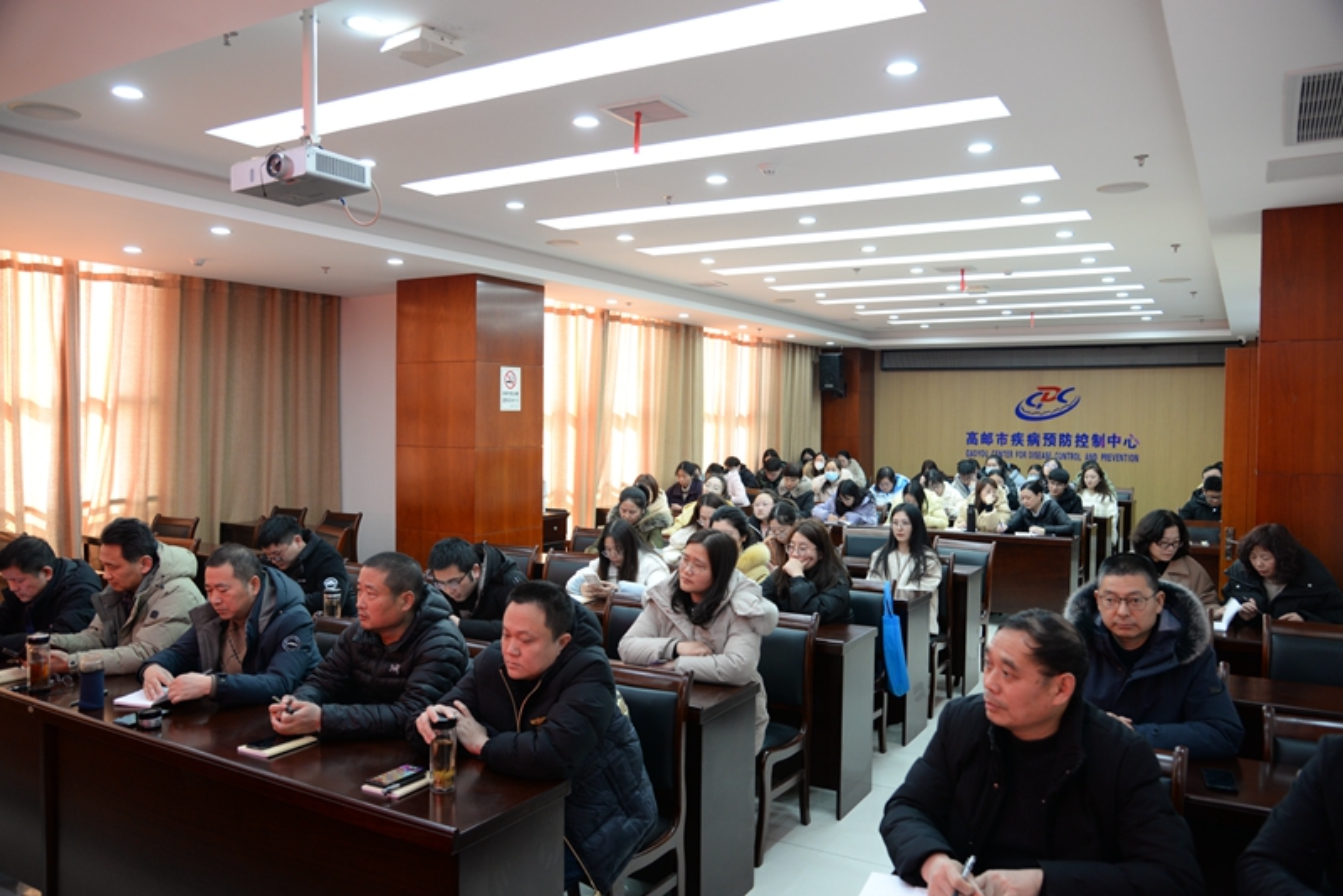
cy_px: 448
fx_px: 1008
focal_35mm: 27
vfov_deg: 48.0
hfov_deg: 67.4
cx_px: 672
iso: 800
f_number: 4
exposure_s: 1/40
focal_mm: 27
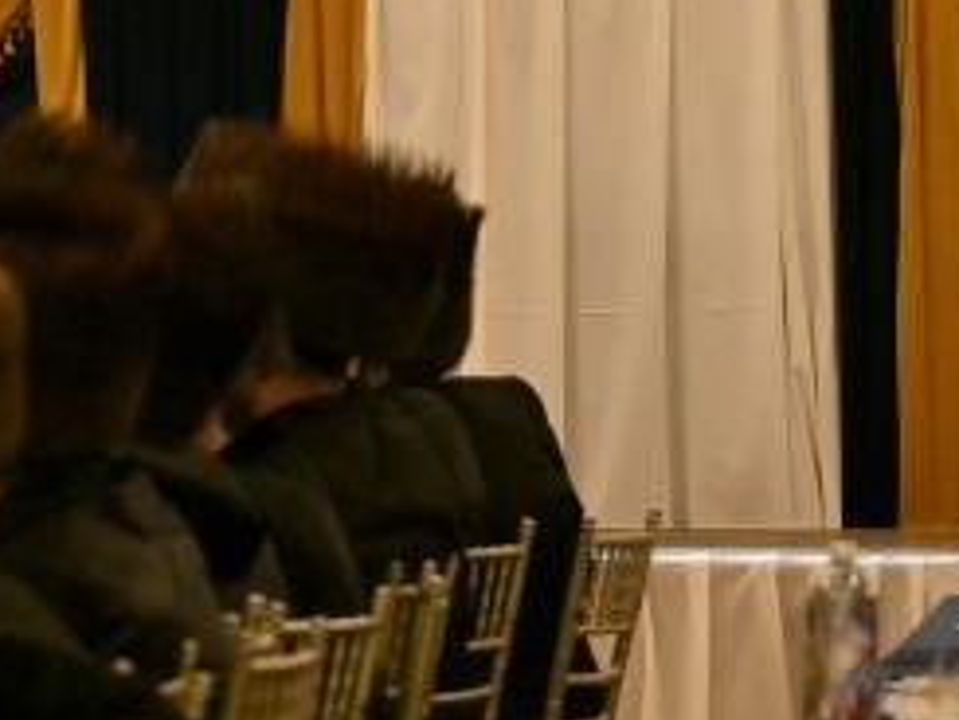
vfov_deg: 4.3
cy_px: -186
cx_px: -329
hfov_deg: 5.7
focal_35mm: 346
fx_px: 9590
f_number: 2.8
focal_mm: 86
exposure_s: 1/160
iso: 400
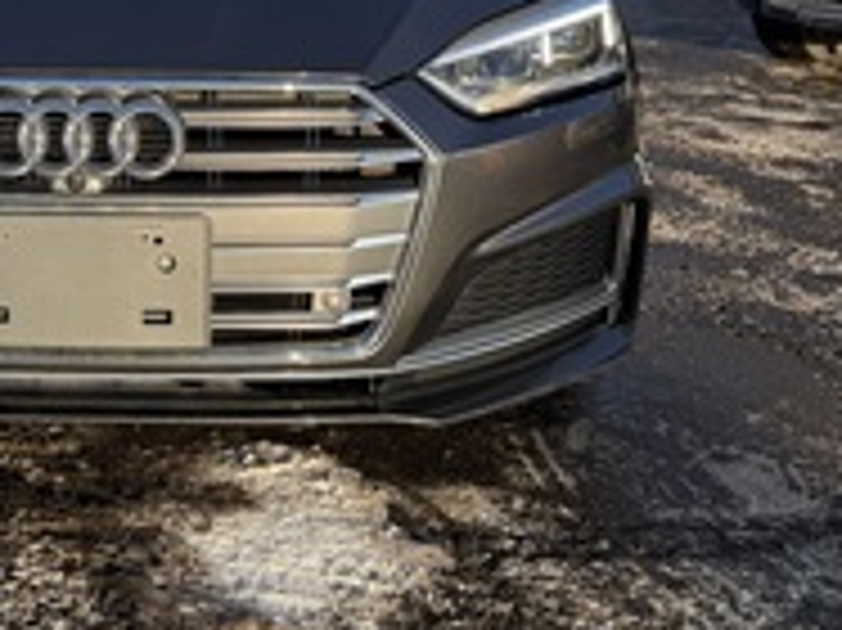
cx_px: 81
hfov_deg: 33.6
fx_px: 1313
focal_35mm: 54
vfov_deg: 25.9
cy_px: 29
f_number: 1.78
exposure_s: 1/1812
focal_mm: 6.76
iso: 80
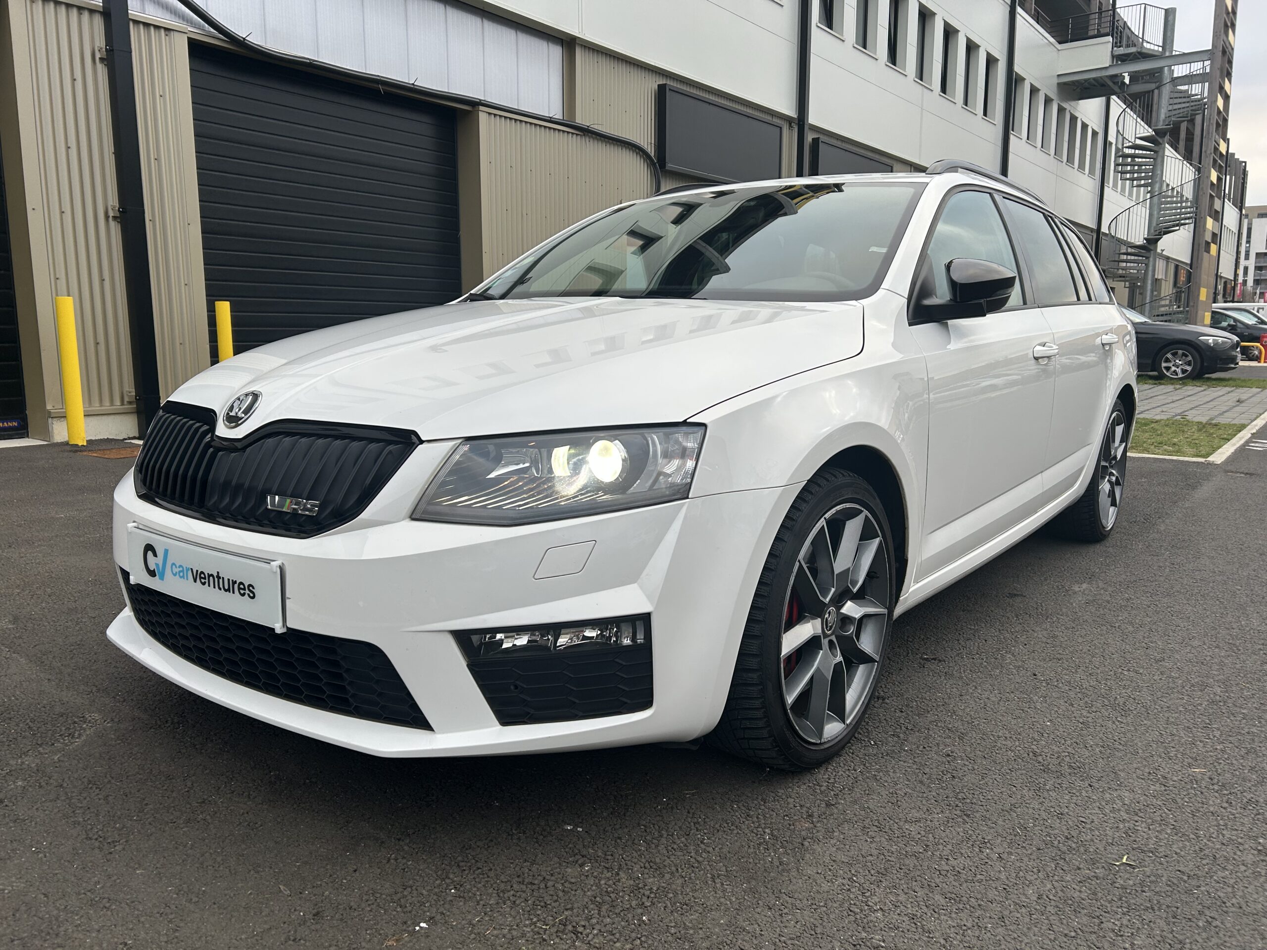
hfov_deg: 67.3
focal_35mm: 26
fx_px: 952
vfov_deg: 53.1
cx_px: 634
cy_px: 475
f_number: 1.5
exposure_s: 1/246
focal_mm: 5.7
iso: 64
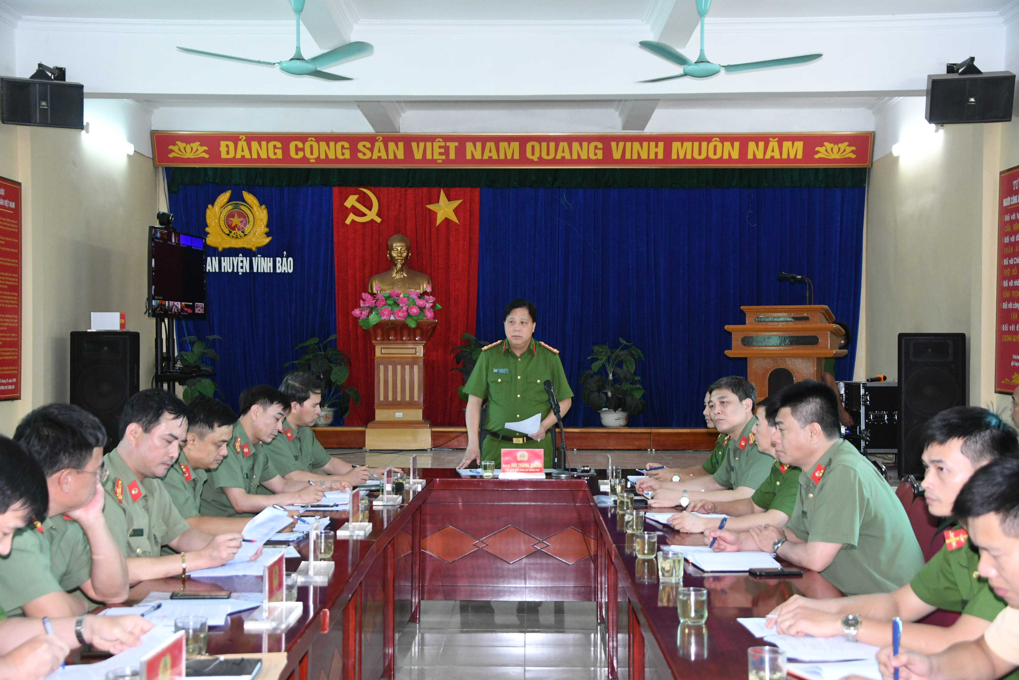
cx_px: 510
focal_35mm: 48
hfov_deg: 41.1
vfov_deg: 28.1
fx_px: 1359
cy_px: 340
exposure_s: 1/200
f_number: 4.2
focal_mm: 32
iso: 2000
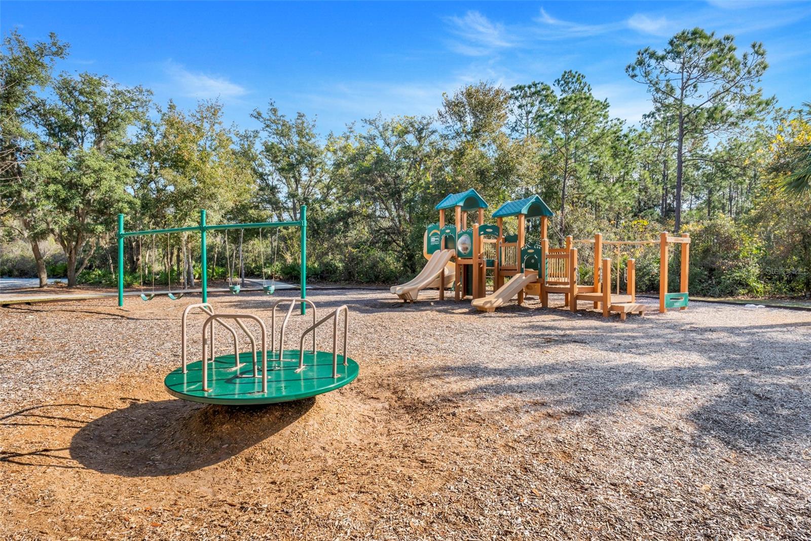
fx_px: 422
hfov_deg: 87.7
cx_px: 406
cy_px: 270
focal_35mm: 19
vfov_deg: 65.2
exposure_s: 1/40
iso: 250
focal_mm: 12.5
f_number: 9
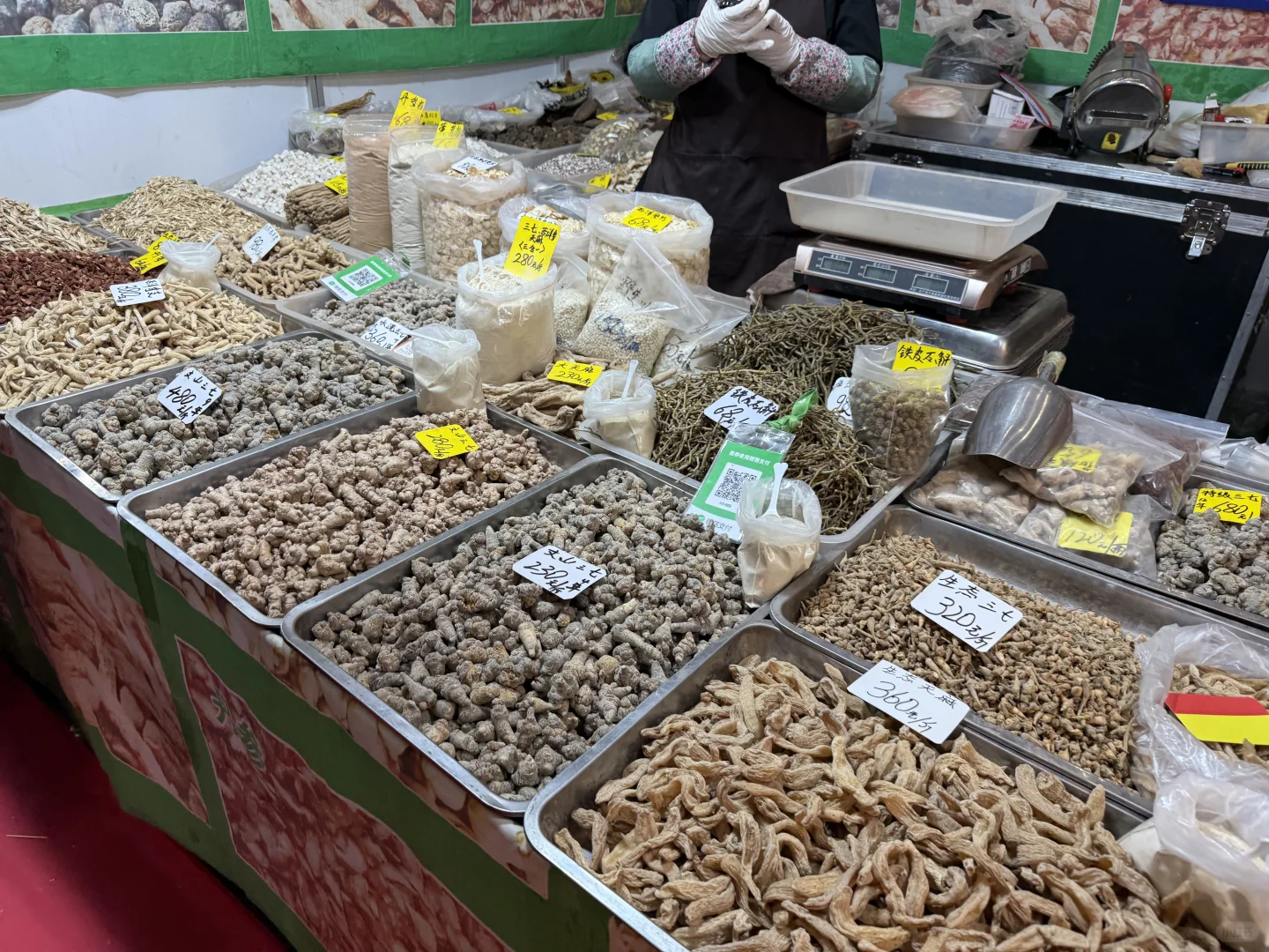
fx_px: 880
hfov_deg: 71.6
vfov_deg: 56.8
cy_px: 476
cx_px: 634
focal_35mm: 24
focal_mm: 6.76
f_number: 1.78
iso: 64
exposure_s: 1/100
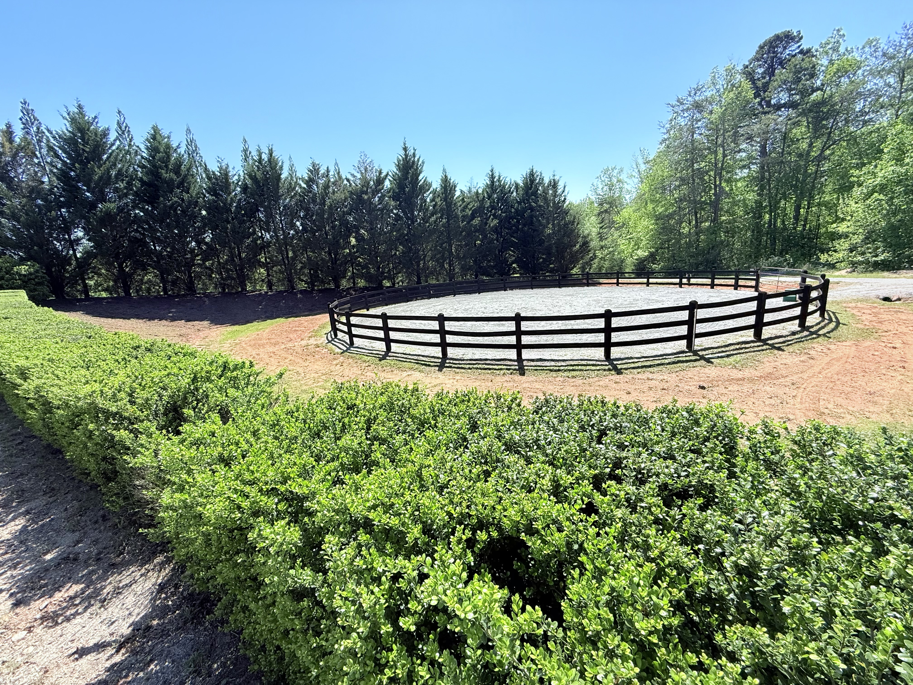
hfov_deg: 102.1
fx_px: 369
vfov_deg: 85.7
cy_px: 342
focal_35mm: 14
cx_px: 456
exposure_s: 1/1235
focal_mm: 2.22
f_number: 2.2
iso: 50
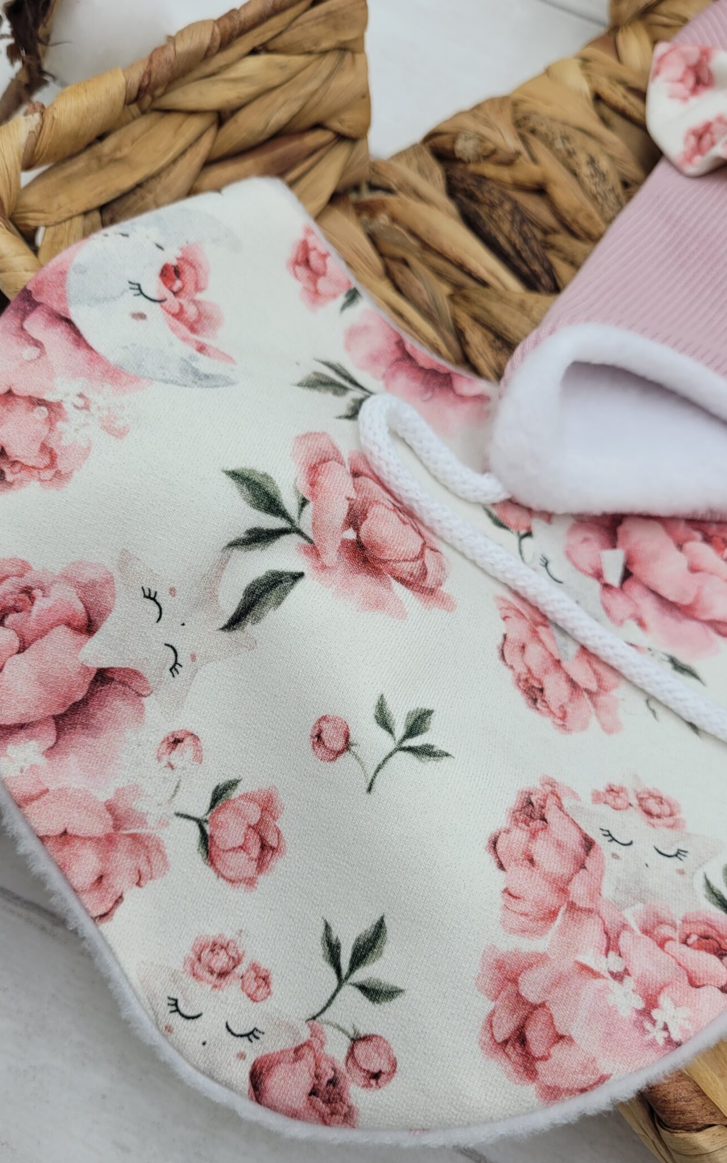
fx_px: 1078
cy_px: 650
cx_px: 321
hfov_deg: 37.2
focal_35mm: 34
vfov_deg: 56.6
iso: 40
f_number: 1.8
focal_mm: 5.4
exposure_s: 1/269
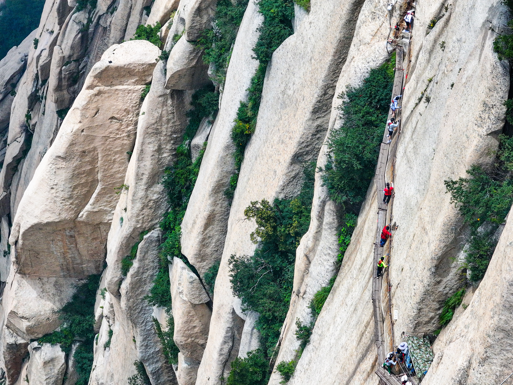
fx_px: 2460
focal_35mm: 166
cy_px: 192
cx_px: 256
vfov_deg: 8.9
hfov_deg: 11.9
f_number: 3.4
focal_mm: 30.71
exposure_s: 1/1000
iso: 100
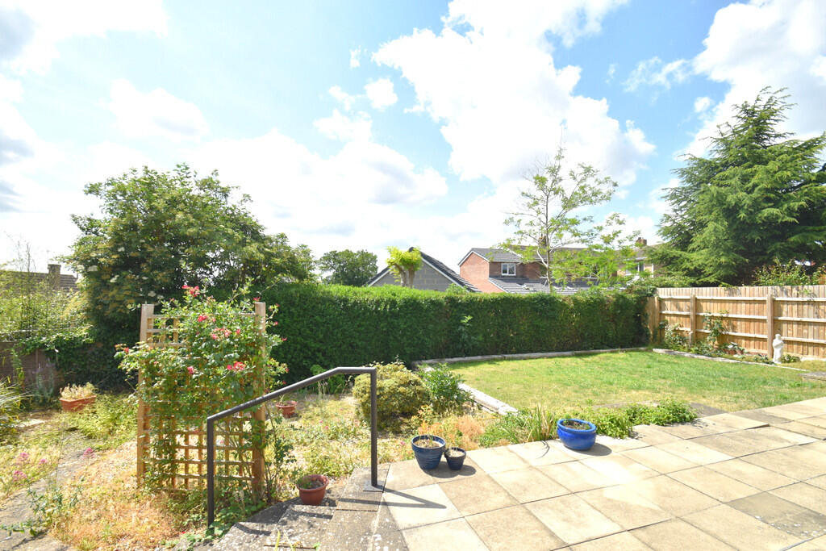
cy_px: 276
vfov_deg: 77.3
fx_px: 344
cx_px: 413
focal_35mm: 15
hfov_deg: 100.4
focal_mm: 10
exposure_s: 1/250
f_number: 8
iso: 125
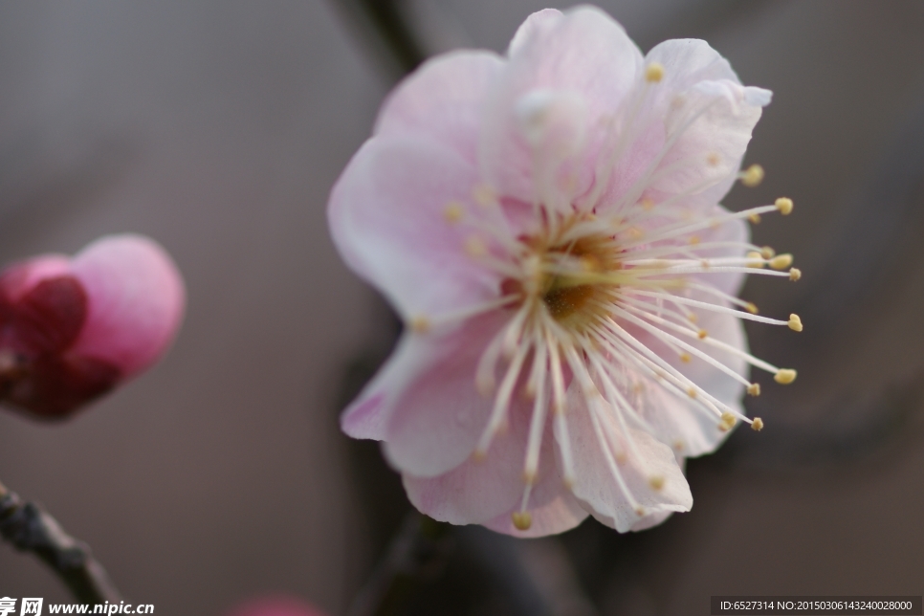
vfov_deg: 8.6
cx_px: 442
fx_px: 4081
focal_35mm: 159
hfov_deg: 12.9
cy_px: 298
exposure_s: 1/160
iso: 100
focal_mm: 100
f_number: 2.8
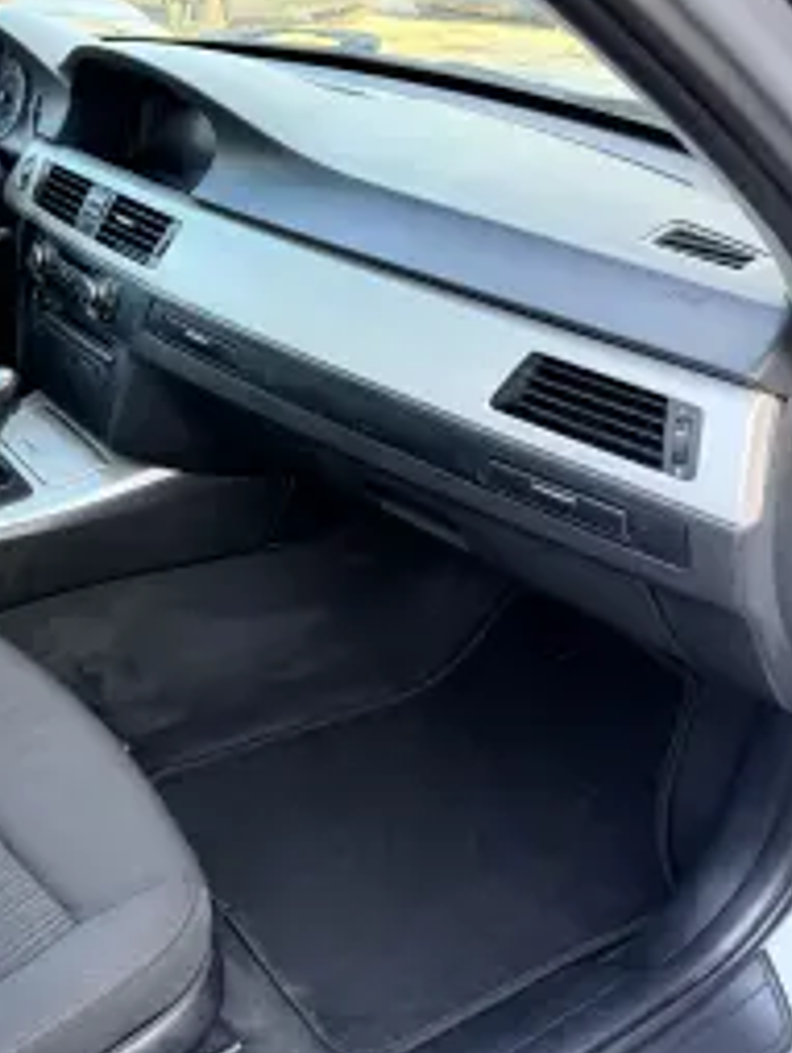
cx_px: 50
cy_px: 514
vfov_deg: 53.9
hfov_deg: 38.4
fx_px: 1035
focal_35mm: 34
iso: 200
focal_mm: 6.76
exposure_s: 1/120
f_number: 1.78
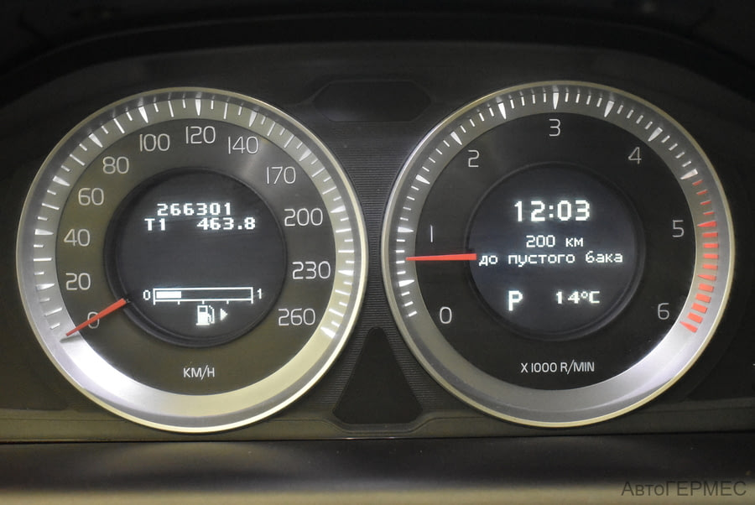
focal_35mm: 54
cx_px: 378
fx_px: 1134
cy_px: 252
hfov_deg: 36.8
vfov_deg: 25.1
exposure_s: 1/60
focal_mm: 36
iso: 6400
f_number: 5.6
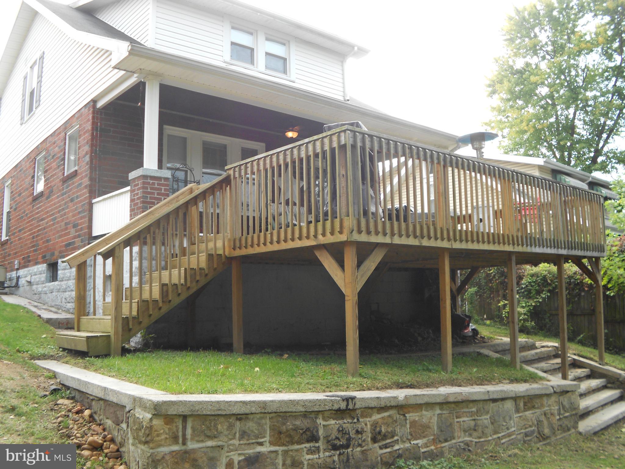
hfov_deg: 34.3
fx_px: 1011
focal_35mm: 56
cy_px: 234
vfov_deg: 26.1
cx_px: 312
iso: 80
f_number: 4.9
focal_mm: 10
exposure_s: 1/125
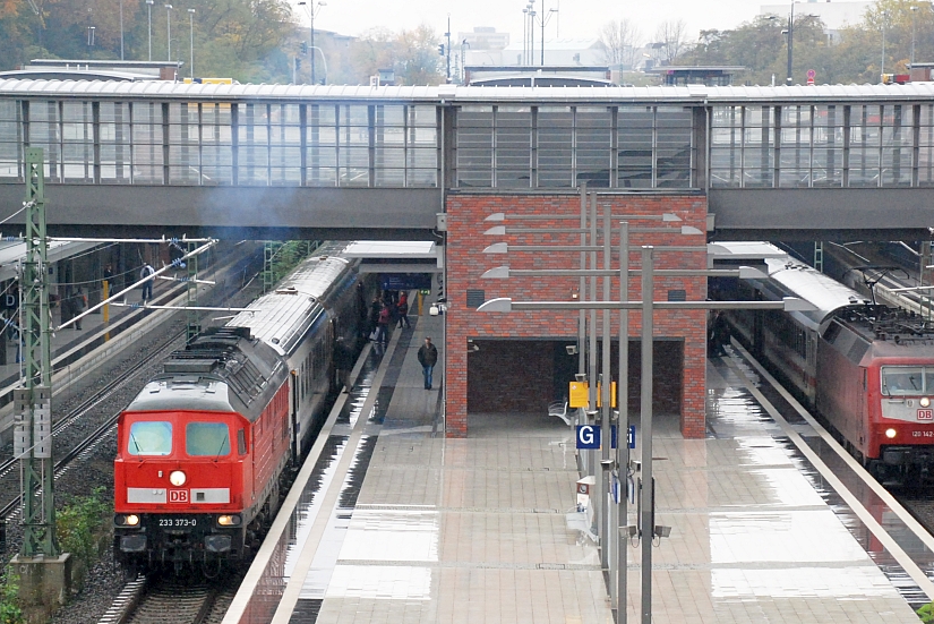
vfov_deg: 9.5
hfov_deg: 14.2
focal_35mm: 144
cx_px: 537
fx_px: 3738
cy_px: 420
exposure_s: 1/250
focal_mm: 66
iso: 800
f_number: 5.6
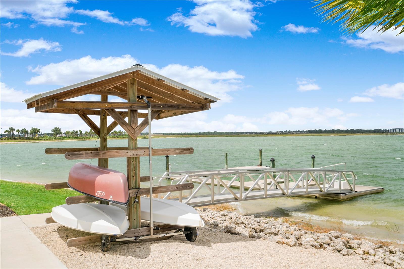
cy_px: 134
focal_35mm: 35
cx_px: 202
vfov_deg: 37.8
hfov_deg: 54.4
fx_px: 393
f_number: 9.5
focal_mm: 35
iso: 160
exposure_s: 1/200
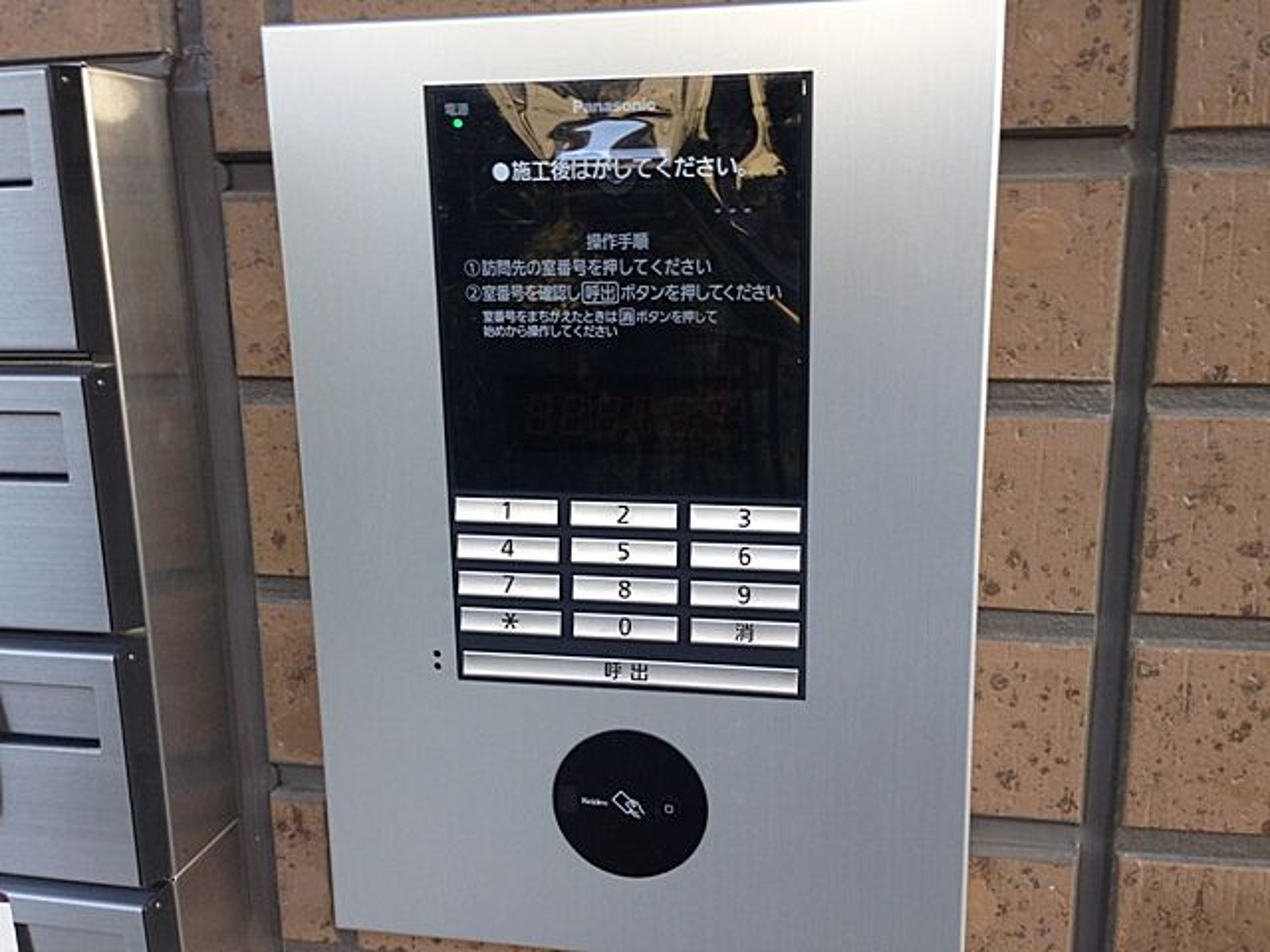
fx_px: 1211
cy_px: 476
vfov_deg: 42.9
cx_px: 635
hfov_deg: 55.4
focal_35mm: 33
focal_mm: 4.12
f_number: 2.4
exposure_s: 1/60
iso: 50
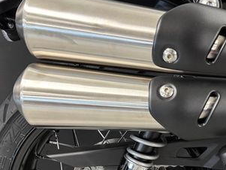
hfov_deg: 37.2
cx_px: 144
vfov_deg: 26.9
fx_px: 333
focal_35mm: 51
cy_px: 172
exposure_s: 1/60
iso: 400
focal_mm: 6.76
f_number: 1.78
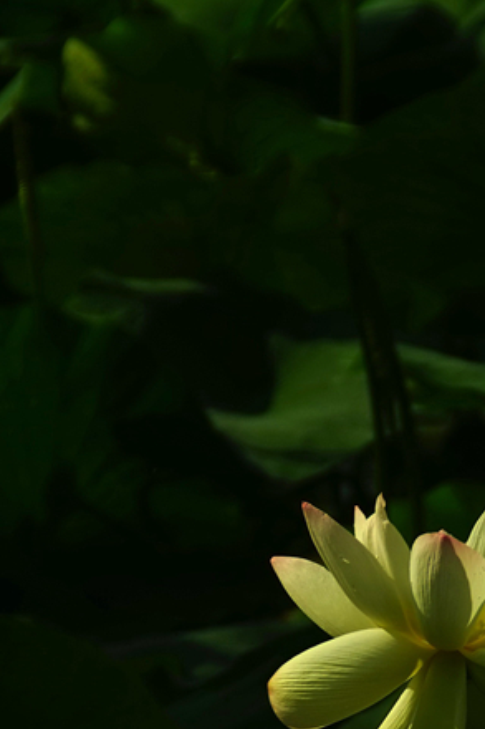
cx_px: 412
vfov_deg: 3.4
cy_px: 610
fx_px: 12417
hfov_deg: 2.2
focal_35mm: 614
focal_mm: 200
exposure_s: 1/250
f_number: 6.3
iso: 100
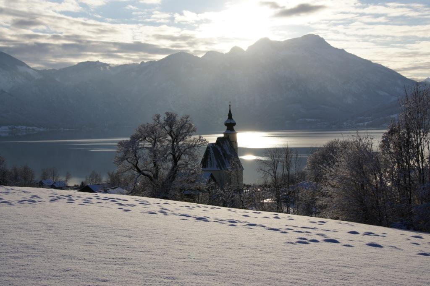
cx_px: 215
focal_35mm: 52
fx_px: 627
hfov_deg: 37.9
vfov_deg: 25.7
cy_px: 143
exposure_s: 1/160
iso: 100
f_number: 13
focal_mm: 35
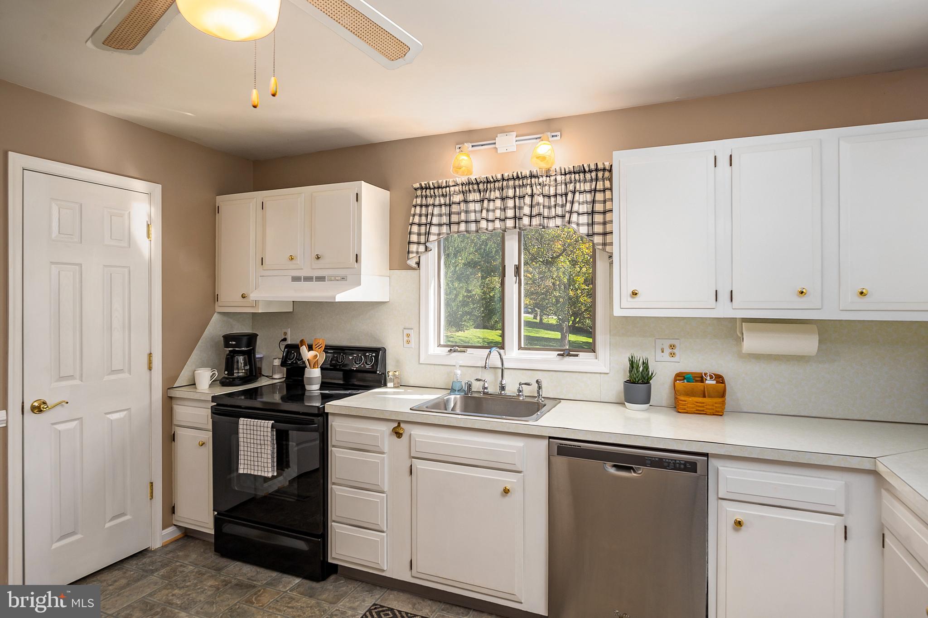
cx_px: 464
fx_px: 490
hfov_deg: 86.9
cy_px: 309
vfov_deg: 64.5
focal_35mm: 19
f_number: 9
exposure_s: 1/200
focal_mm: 19
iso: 320
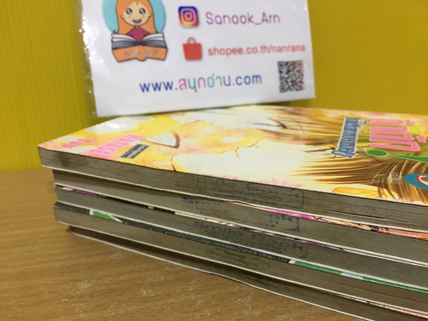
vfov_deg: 48.2
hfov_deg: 61.7
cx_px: 214
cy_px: 160
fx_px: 359
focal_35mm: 29
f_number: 2.2
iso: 200
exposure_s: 1/17
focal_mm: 4.15
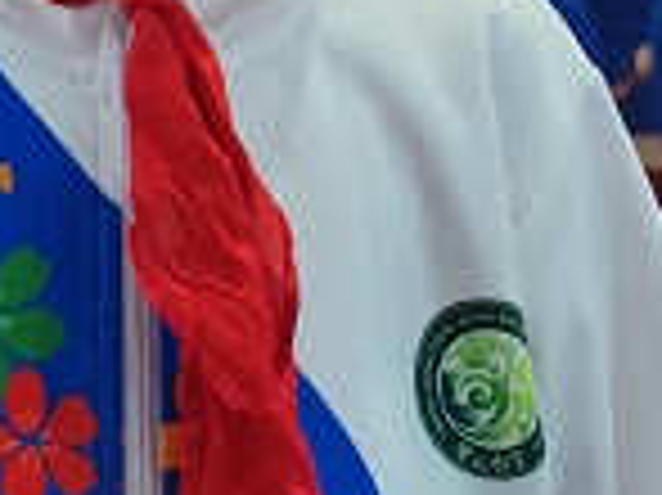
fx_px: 1873
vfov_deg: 13.1
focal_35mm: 98
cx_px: 45
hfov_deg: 19.6
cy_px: -486
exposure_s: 1/50
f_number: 1.69
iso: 101
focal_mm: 6.72
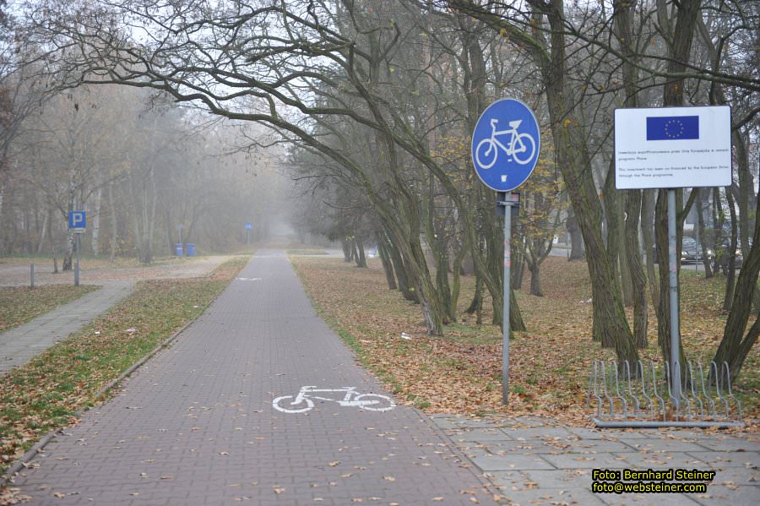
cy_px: 253
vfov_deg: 26.0
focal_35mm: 52
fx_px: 1097
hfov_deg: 38.2
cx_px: 380
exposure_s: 1/100
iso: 280
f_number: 2.8
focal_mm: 52
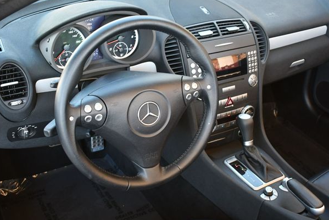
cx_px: 169
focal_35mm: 47
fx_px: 430
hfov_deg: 41.9
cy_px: 105
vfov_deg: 28.7
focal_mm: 22
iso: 900
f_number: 3.8
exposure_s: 1/125
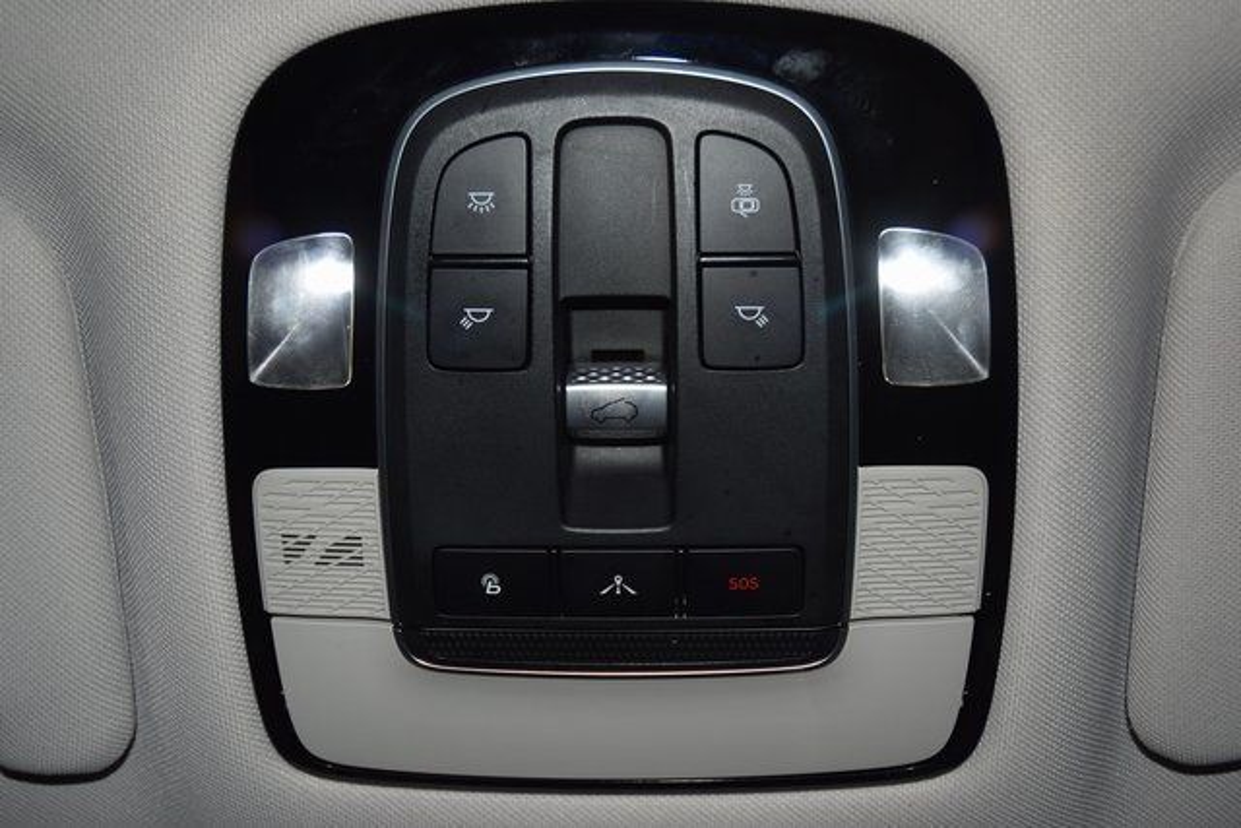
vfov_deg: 33.0
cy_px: 414
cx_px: 620
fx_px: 1396
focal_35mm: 40
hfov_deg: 47.9
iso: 400
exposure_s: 1/125
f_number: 3.8
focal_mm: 27
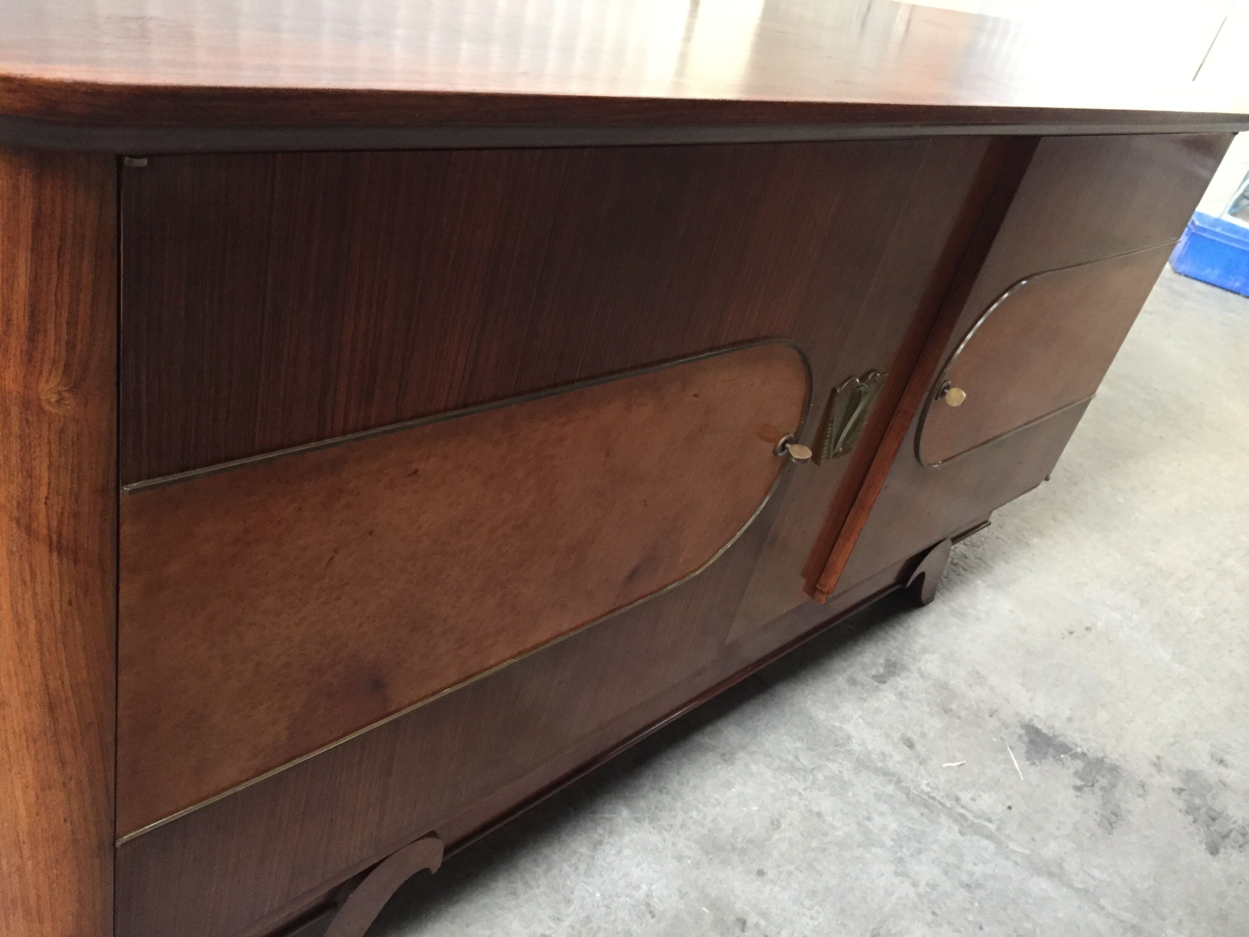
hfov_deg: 61.7
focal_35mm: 29
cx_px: 624
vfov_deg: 48.2
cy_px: 468
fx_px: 1046
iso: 250
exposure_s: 1/25
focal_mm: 4.15
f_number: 2.2
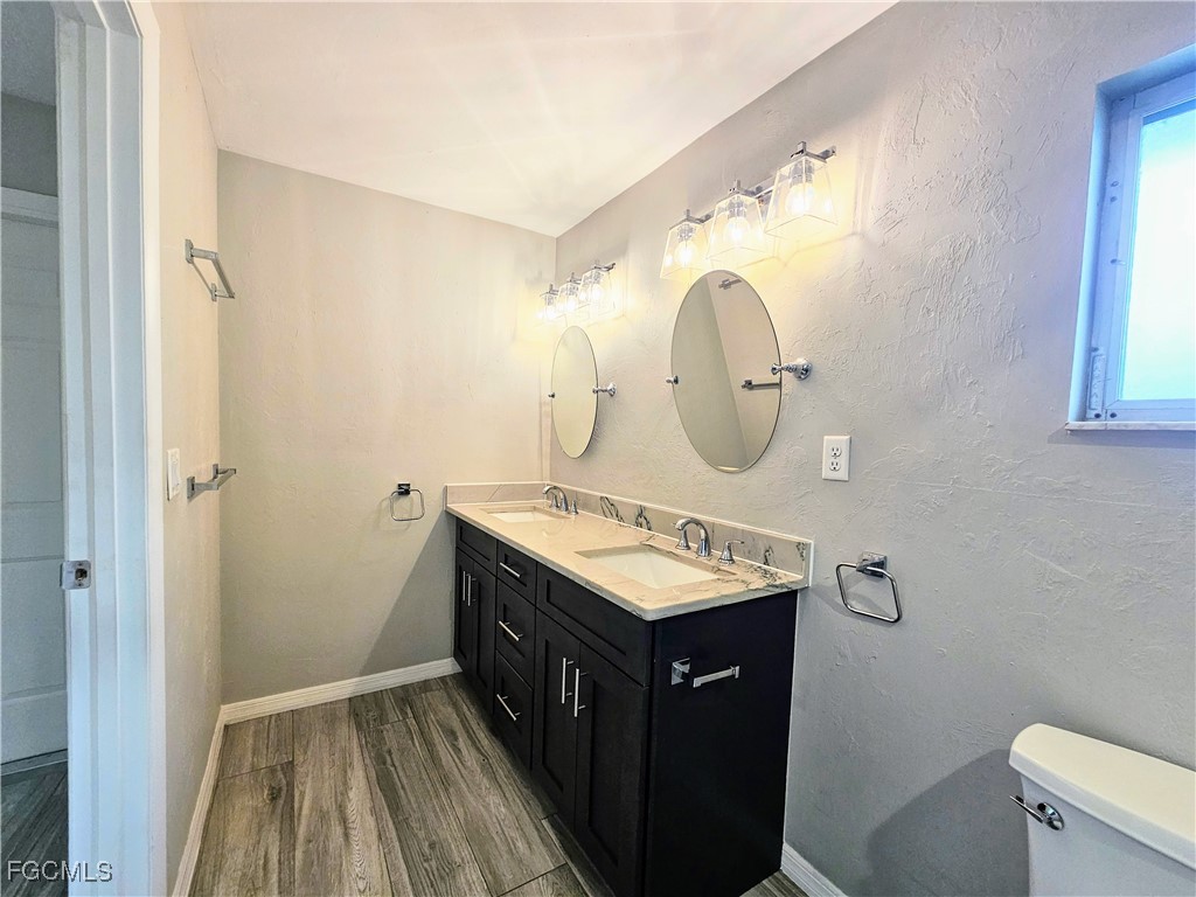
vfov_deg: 89.9
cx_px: 598
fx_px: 449
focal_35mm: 13
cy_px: 448
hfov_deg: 106.2
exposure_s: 1/60
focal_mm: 2.2
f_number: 2.2
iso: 160
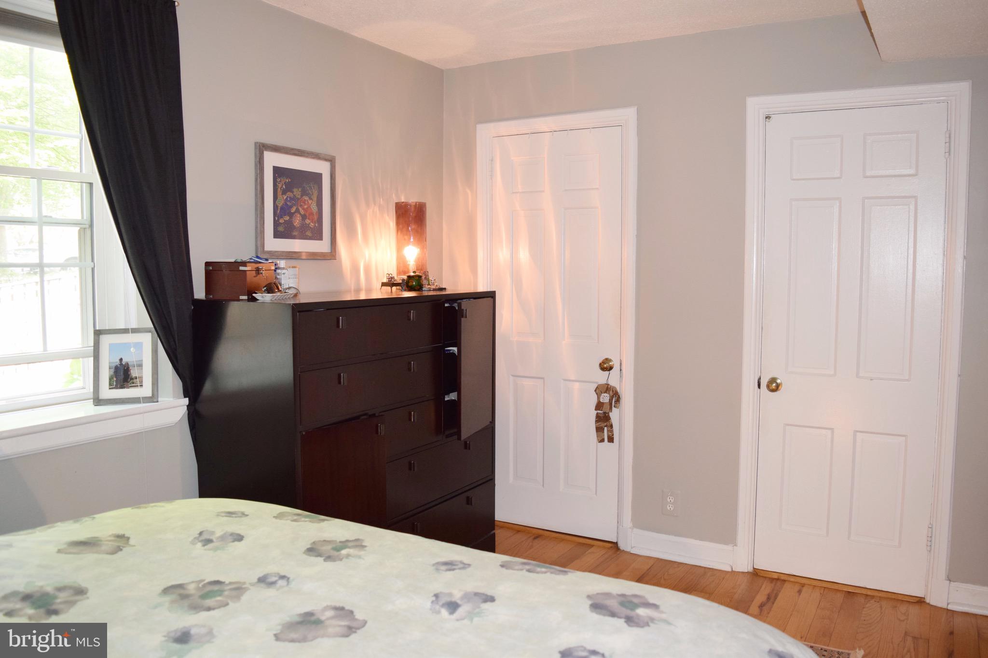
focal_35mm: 27
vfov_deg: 47.9
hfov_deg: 67.4
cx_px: 494
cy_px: 329
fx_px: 741
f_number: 4
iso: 800
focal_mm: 18
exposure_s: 1/80
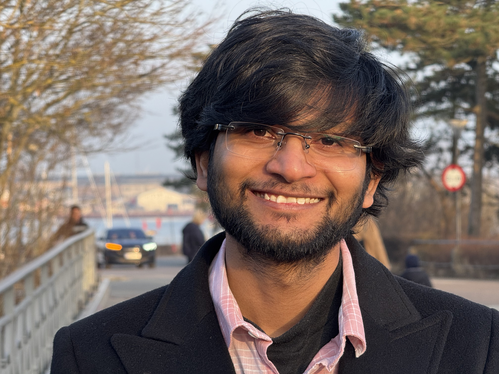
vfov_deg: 12.3
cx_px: 250
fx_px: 1730
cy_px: 187
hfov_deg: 16.4
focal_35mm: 120
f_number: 2.8
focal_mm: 15.66
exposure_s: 1/149
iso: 50
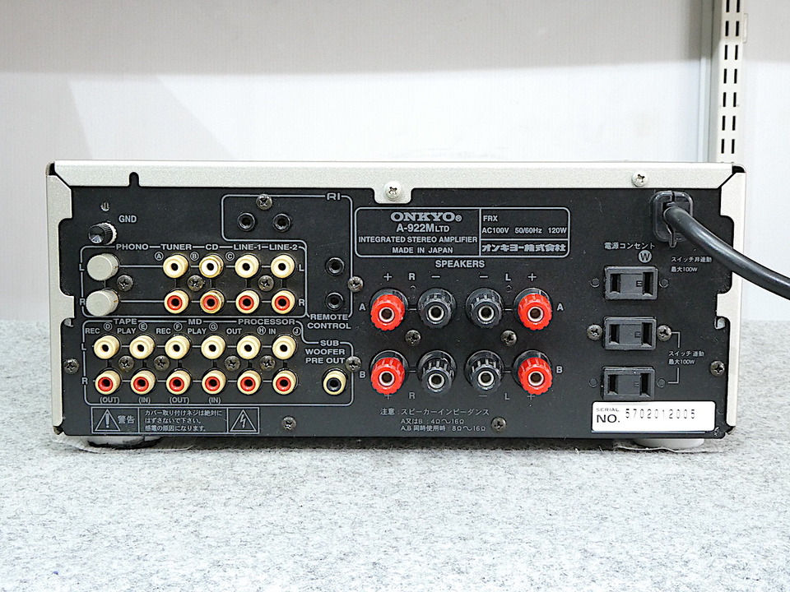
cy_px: 296
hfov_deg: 38.2
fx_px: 1141
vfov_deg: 29.1
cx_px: 395
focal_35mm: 50
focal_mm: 9
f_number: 7.1
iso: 400
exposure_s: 1/4
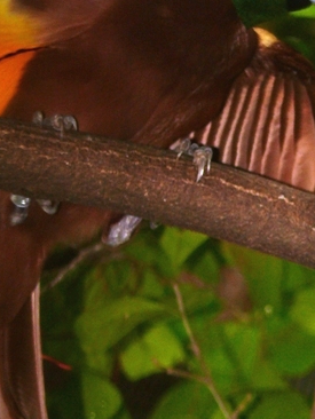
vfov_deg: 4.6
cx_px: 97
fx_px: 5163
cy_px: 148
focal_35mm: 426
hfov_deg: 3.5
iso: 100
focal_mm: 41.3
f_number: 3.6
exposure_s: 1/40
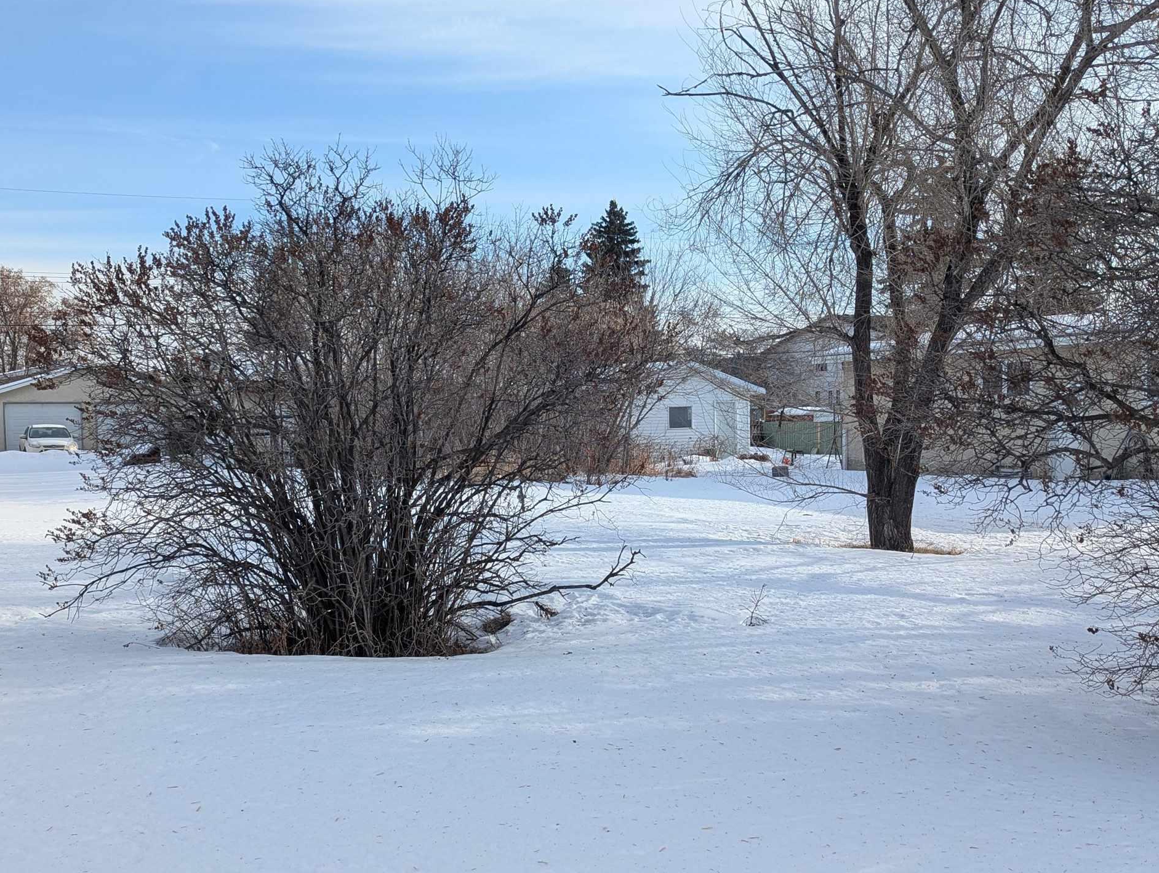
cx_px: 616
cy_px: 489
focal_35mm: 39
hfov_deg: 47.8
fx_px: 1308
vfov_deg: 36.9
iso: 51
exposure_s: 1/1825
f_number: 1.85
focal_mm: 6.81
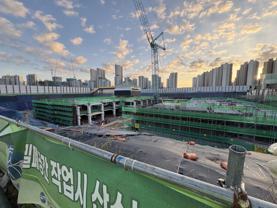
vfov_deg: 85.7
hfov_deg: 102.1
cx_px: 138
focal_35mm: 14
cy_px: 104
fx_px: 112
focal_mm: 2.22
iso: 50
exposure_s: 1/368
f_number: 2.2
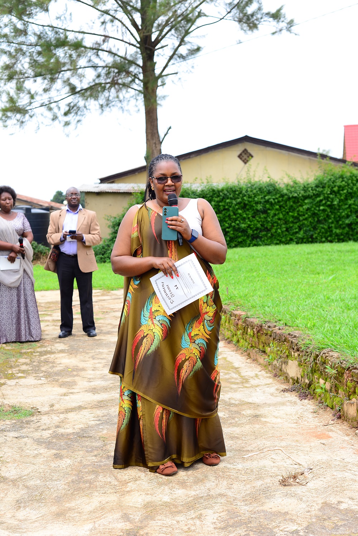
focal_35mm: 50
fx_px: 746
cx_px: 179
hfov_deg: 27.0
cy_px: 268
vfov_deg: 39.6
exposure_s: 1/200
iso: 100
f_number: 4.5
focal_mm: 50
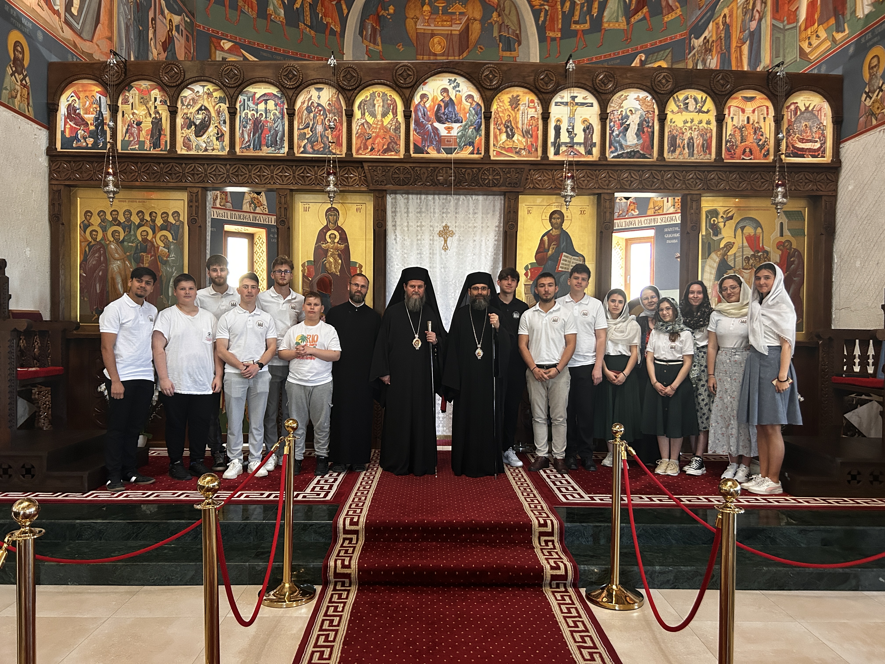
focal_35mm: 26
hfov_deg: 67.3
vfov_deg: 53.1
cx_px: 442
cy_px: 332
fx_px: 665
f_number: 1.5
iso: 400
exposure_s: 1/60
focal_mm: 5.7
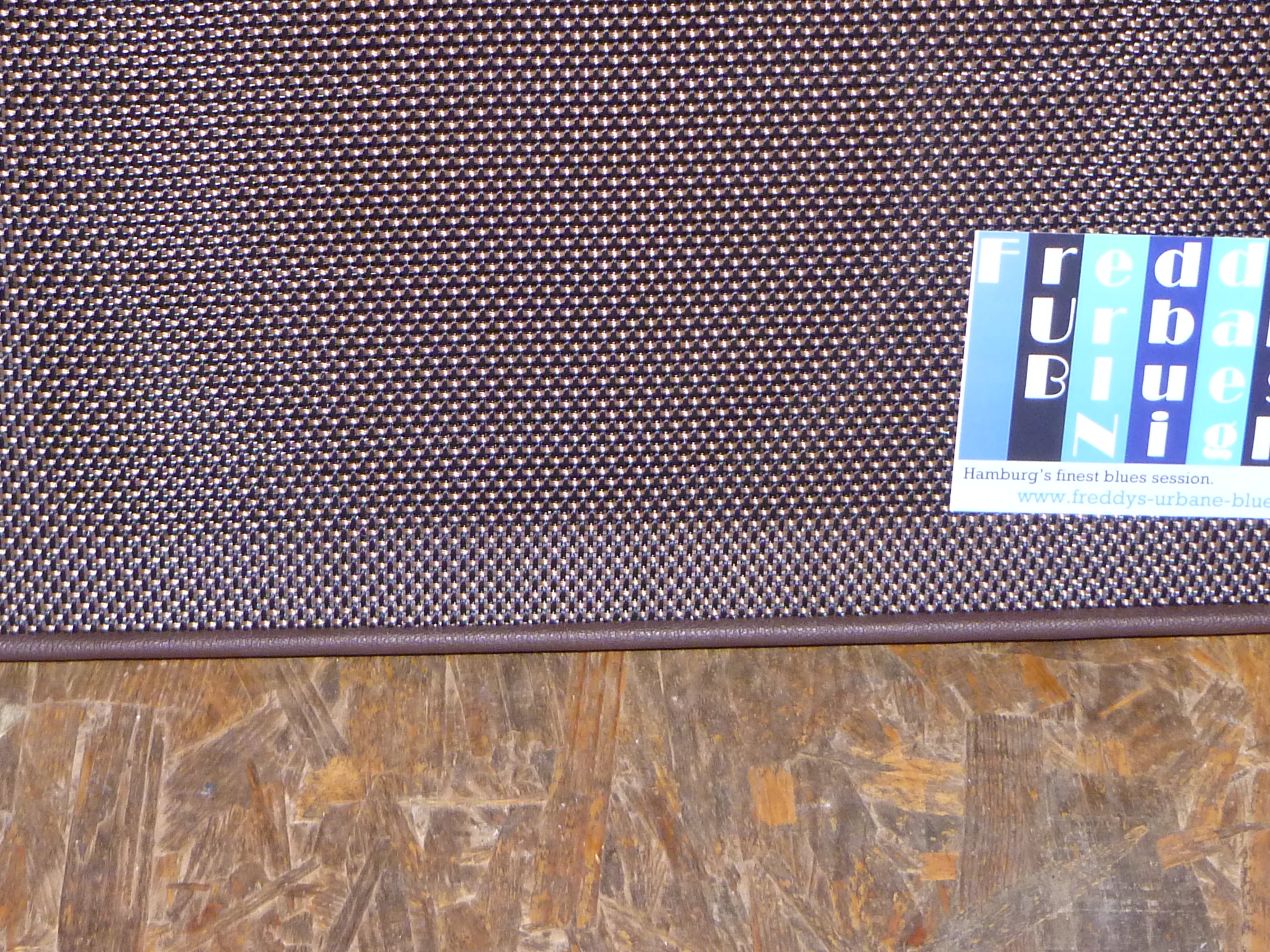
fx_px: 3155
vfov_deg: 16.9
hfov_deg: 22.7
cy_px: 55
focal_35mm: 86
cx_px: 570
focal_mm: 7.4
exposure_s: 1/8
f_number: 3.7
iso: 200
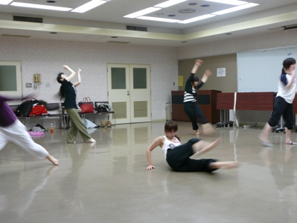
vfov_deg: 33.6
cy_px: 112
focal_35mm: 43
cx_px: 148
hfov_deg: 43.8
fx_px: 369
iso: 200
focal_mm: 7
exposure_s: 1/20
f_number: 4
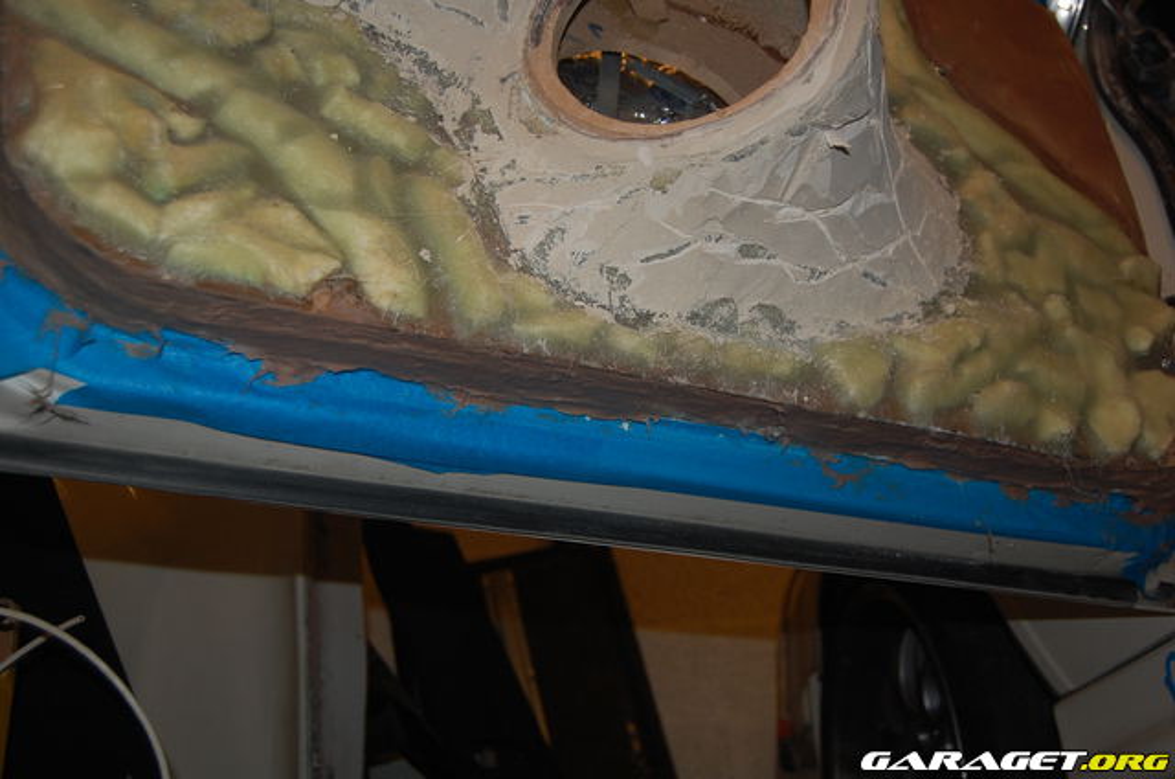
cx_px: 588
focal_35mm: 36
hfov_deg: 53.2
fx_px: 1173
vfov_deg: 36.7
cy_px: 390
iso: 400
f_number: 4
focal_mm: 24
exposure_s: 1/60
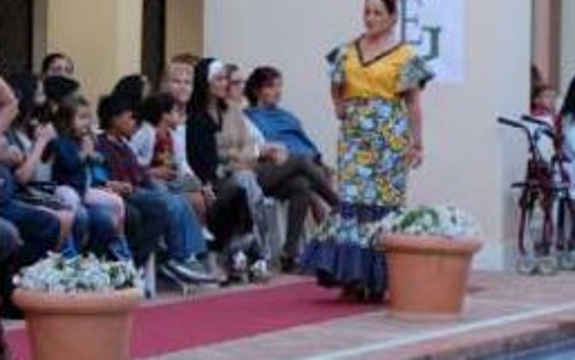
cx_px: -199
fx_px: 3591
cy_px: 127
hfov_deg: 9.0
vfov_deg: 5.7
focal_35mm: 229
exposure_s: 1/110
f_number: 4
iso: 400
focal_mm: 55
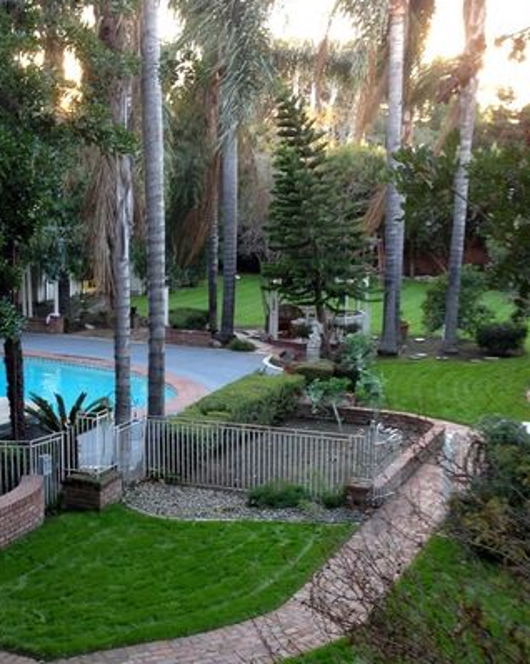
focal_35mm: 54
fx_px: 1060
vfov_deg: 34.6
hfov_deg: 28.1
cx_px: 248
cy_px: 420
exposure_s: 1/24
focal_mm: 4.13
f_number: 2.4
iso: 50
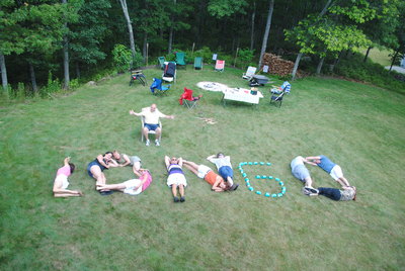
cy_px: 136
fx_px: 304
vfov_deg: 48.1
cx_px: 202
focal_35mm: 27
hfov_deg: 67.3
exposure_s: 1/100
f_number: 5
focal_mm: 18
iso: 200
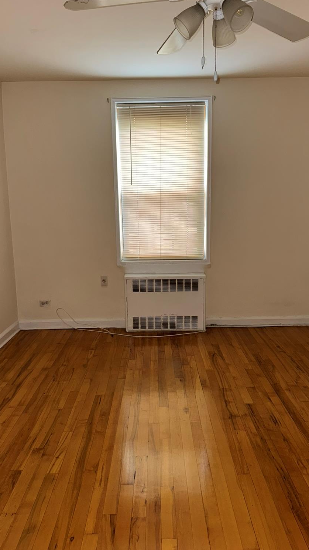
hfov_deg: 42.9
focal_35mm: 27
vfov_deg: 69.8
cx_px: 157
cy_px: 268
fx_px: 393
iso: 160
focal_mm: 6.76
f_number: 1.78
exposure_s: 1/12
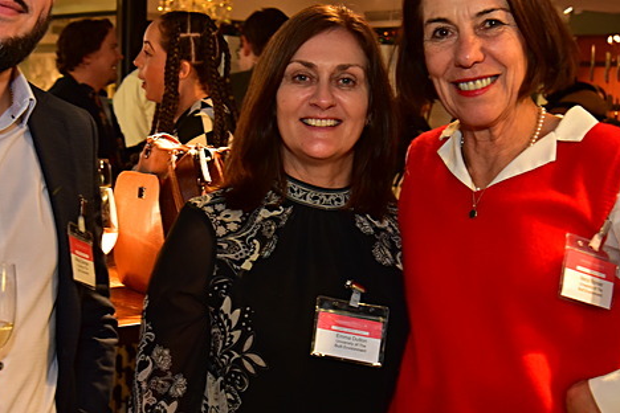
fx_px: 1119
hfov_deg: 30.9
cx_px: 286
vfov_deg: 20.9
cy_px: 215
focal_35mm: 65
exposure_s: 1/50
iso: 1600
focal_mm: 38
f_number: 5.6
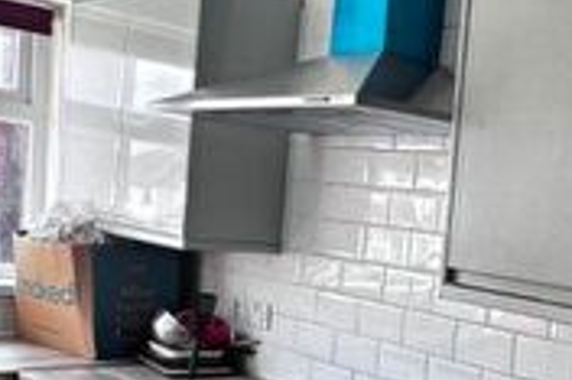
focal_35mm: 58
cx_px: 546
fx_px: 921
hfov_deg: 32.3
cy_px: 307
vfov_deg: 23.0
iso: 64
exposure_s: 1/99
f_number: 2.2
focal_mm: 2.22
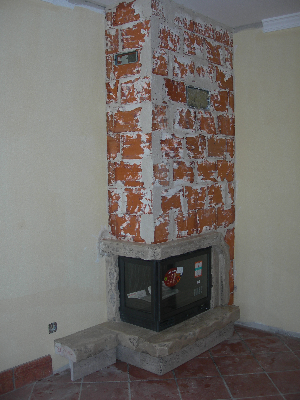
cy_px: 200
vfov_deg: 47.9
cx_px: 151
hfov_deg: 36.8
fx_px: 451
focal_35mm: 39
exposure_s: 1/60.1
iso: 50
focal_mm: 7.8
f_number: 2.8
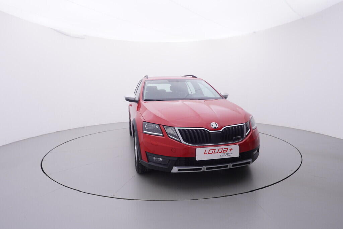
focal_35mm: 22
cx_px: 172
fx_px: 214
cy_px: 114
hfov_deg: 77.3
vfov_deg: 56.2
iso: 200
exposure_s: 1/80
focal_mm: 15
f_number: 5
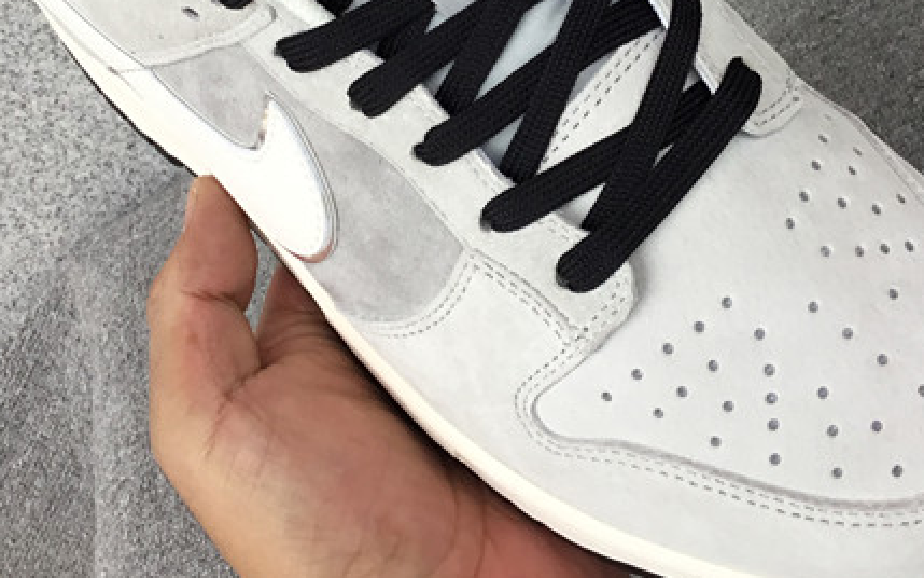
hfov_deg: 29.7
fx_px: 1737
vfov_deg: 18.4
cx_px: 582
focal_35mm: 69
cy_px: 8
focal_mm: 3.3
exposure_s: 1/100
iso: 32
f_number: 2.4
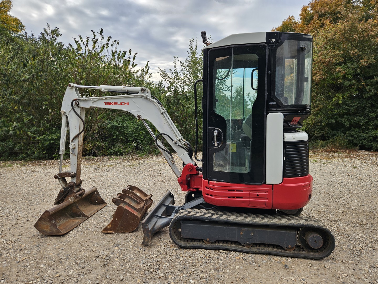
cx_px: 189
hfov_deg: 73.9
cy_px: 142
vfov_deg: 58.9
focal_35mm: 23
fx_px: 251
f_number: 1.8
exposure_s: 1/699
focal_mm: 5.4
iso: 25
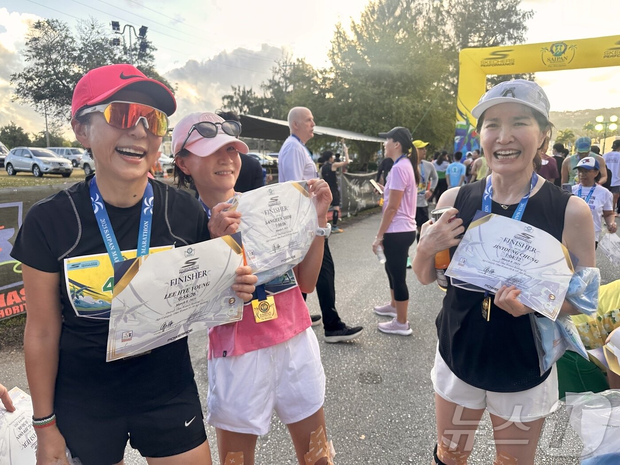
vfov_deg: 56.8
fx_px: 430
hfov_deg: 71.6
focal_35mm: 24
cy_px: 232
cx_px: 310
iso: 80
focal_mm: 6.86
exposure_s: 1/450
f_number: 1.78
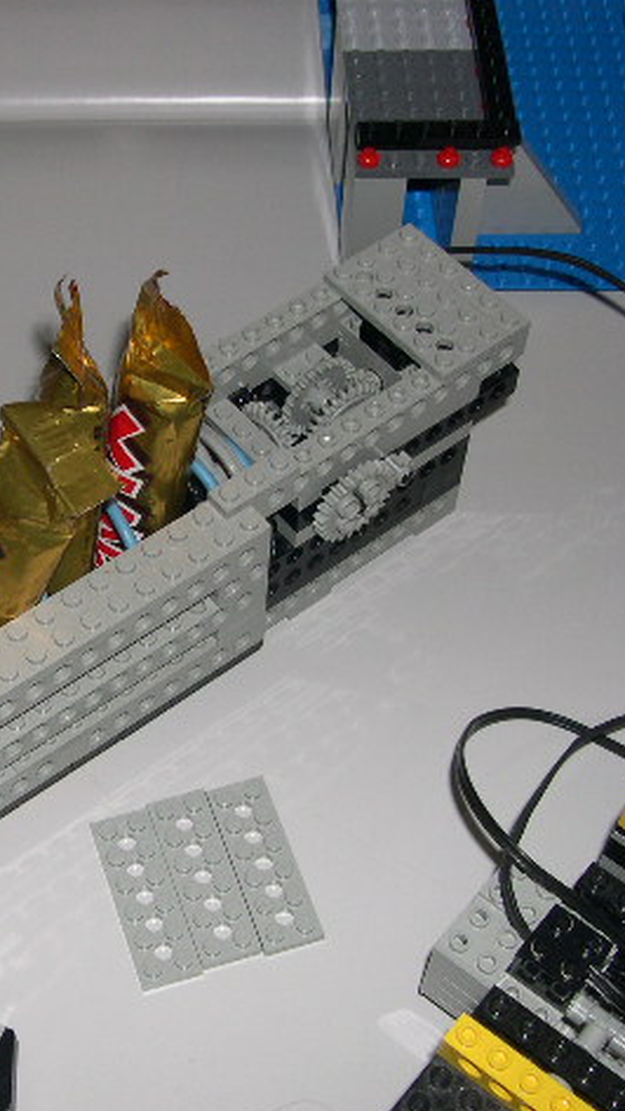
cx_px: 19
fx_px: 1650
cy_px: 557
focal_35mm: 56
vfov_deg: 37.2
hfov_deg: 20.8
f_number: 7.6
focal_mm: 8
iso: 100
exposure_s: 1/30
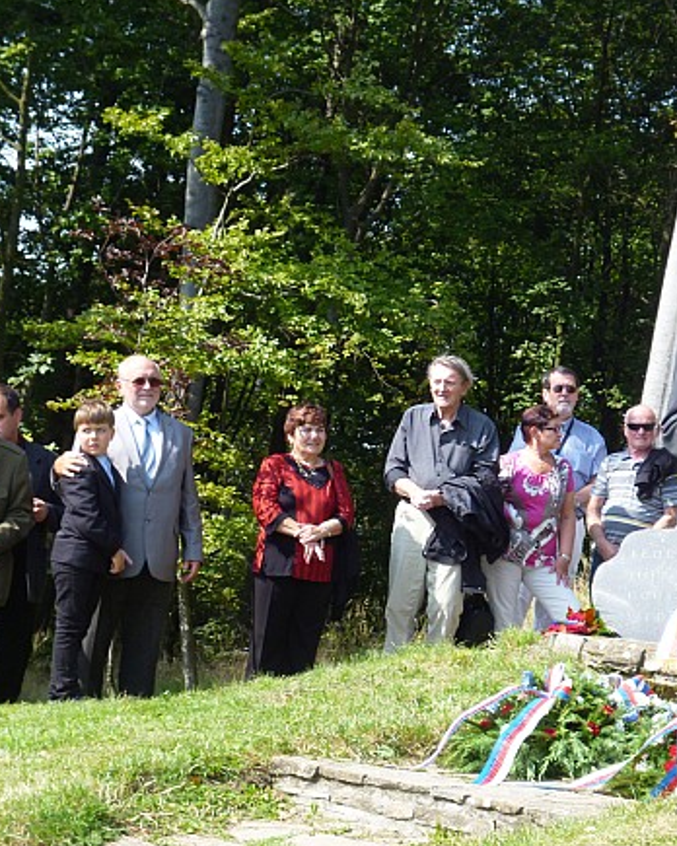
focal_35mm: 105
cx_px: 525
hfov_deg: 14.6
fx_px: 2630
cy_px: 432
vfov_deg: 18.3
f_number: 4.9
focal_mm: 13.9
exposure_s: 1/160
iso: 100
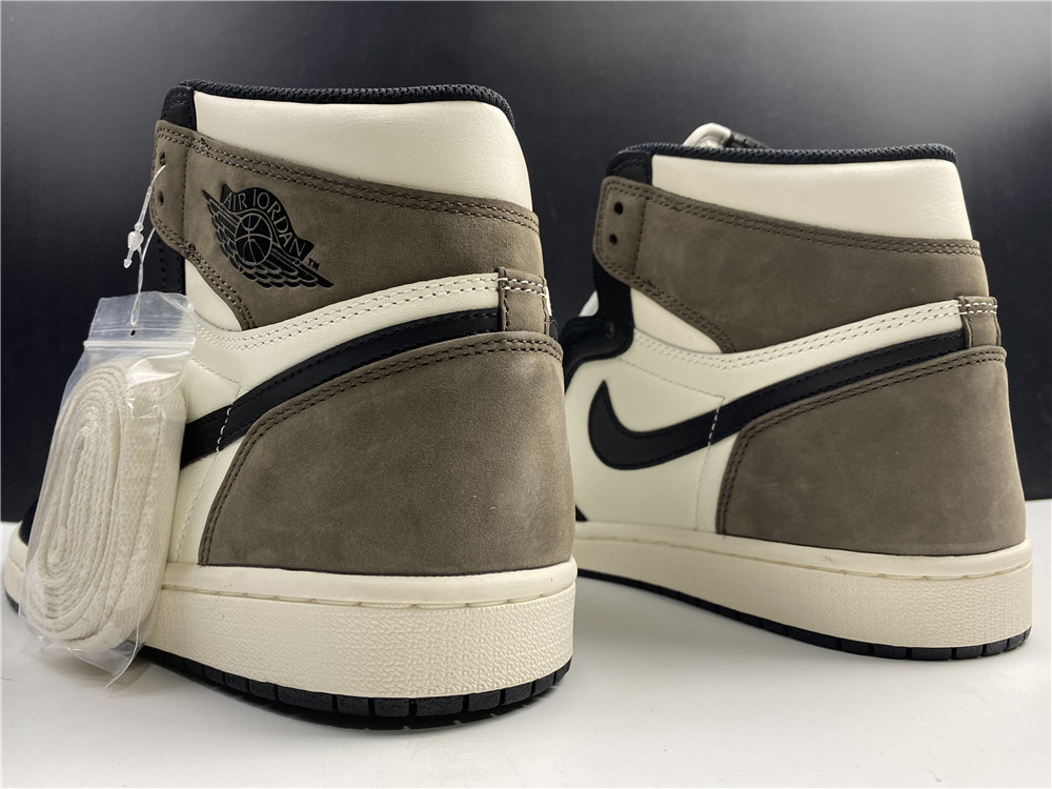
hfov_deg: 67.3
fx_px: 790
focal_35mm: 26
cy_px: 394
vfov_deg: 53.1
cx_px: 526
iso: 80
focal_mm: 4.25
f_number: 1.8
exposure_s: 1/100
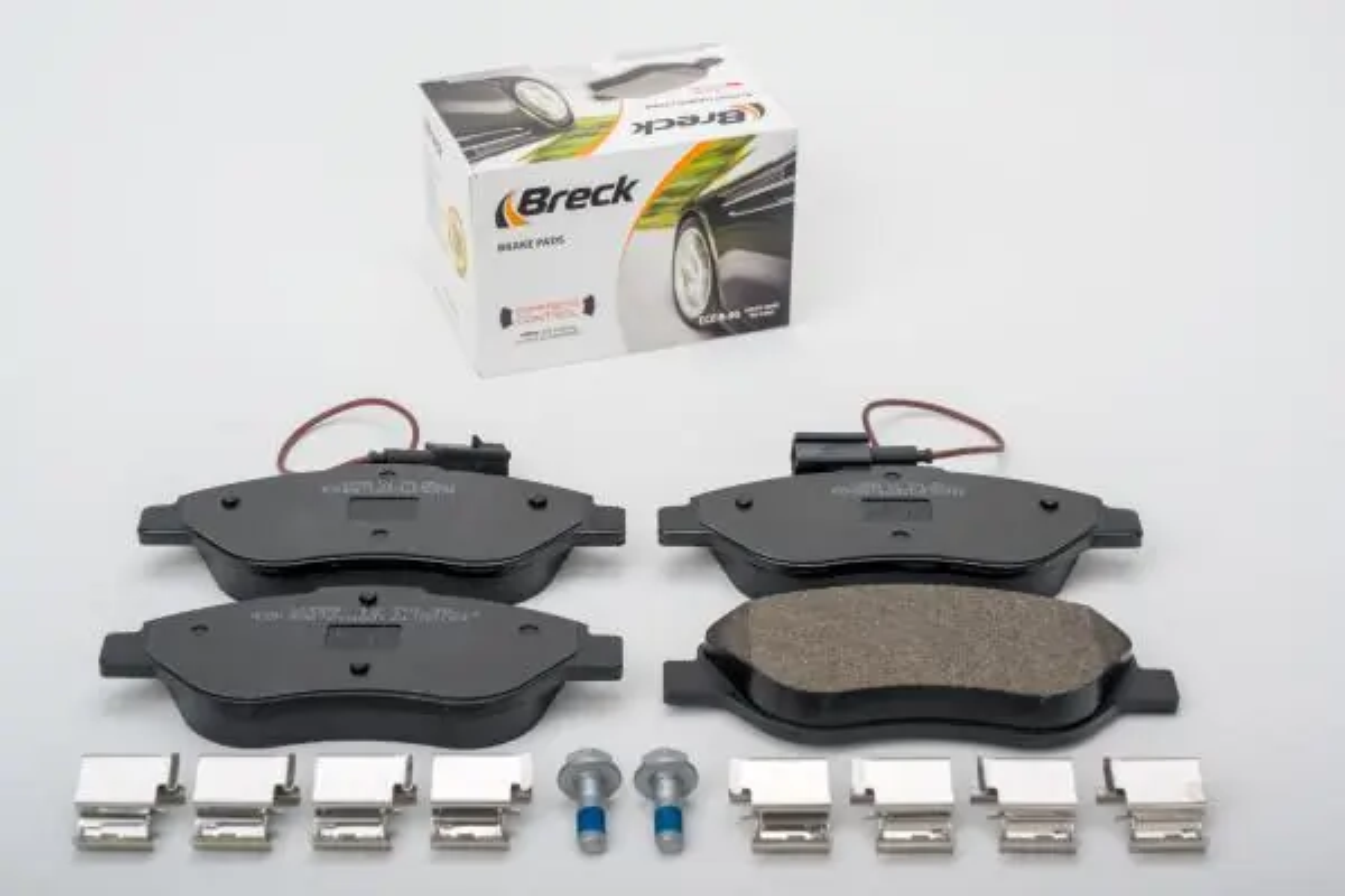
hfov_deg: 28.8
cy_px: 448
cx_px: 672
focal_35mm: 70
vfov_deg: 19.5
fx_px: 2615
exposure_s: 1/200
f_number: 11
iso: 64
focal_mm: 70
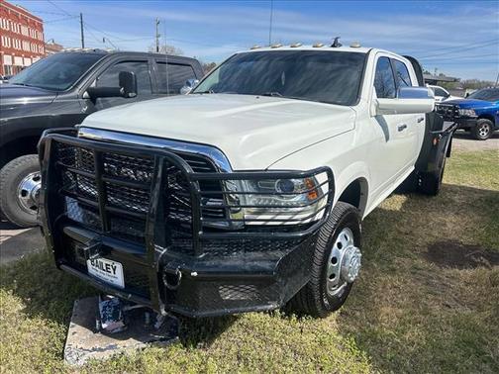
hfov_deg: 67.3
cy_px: 187
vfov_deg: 53.1
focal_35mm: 26
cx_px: 250
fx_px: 375
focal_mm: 5.7
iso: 50
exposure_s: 1/4831
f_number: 1.5
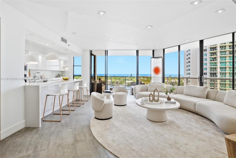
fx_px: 98
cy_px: 79
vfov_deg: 77.3
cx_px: 118
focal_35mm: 15
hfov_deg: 100.4
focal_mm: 10
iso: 200
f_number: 8
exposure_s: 1/60
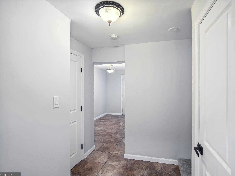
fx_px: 122
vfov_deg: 71.6
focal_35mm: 18
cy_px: 91
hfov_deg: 87.5
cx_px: 128
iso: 100
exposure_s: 2
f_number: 8
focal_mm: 16
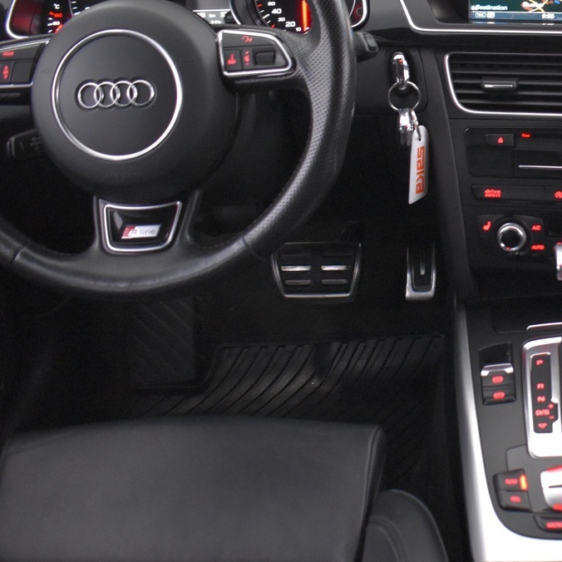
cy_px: 265
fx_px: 1010
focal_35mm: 55
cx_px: 563
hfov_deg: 29.1
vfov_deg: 31.1
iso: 3200
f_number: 3.5
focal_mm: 18
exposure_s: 1/20
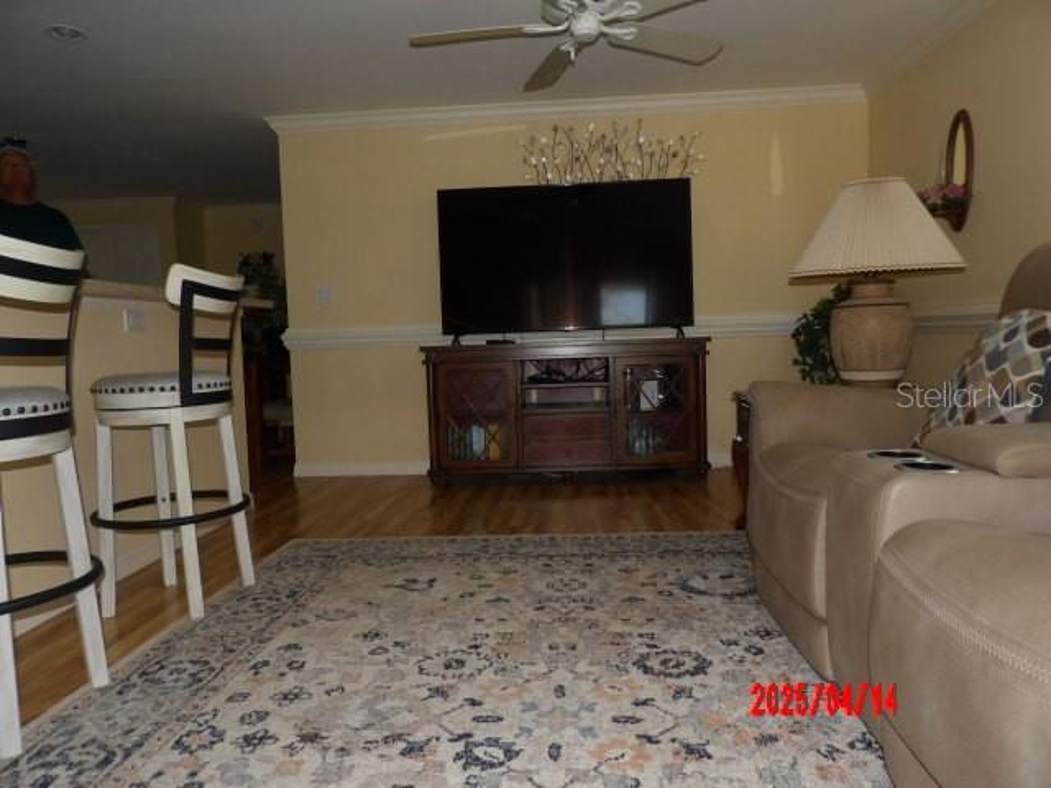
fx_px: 729
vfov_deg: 56.8
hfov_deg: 71.6
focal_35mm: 24
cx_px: 526
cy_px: 394
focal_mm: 4.3
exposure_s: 1/33
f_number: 3.2
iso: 200
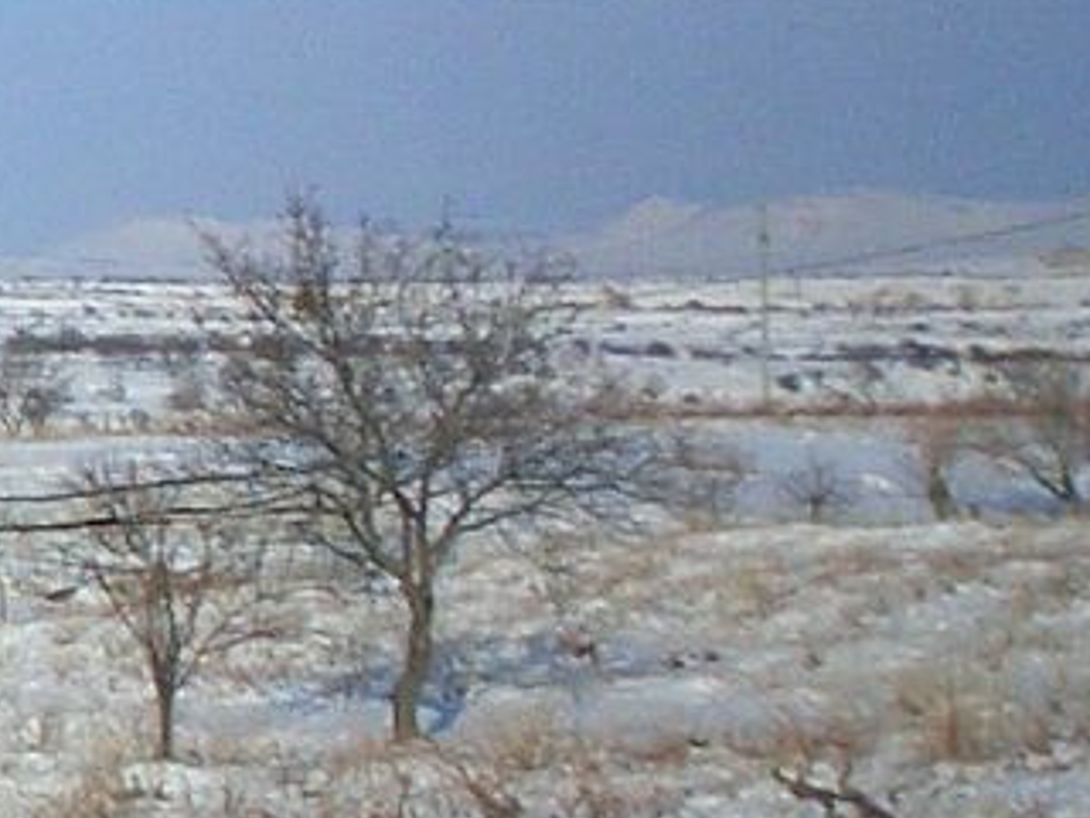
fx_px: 4660
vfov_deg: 10.0
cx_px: -896
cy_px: 412
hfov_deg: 12.2
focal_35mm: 148
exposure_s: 1/1250
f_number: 3.5
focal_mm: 5.6
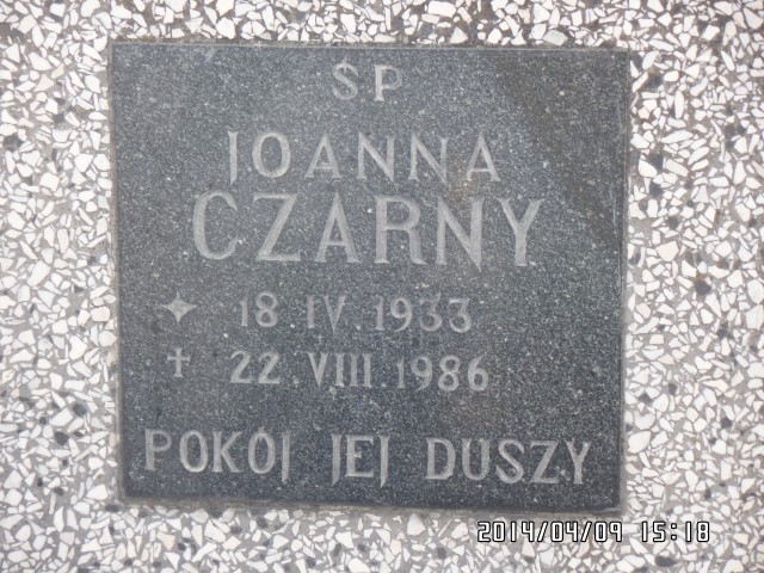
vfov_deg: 8.6
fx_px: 3818
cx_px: 382
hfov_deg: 11.4
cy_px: 286
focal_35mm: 173
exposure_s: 1/60
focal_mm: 30.8
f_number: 4.5
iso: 200
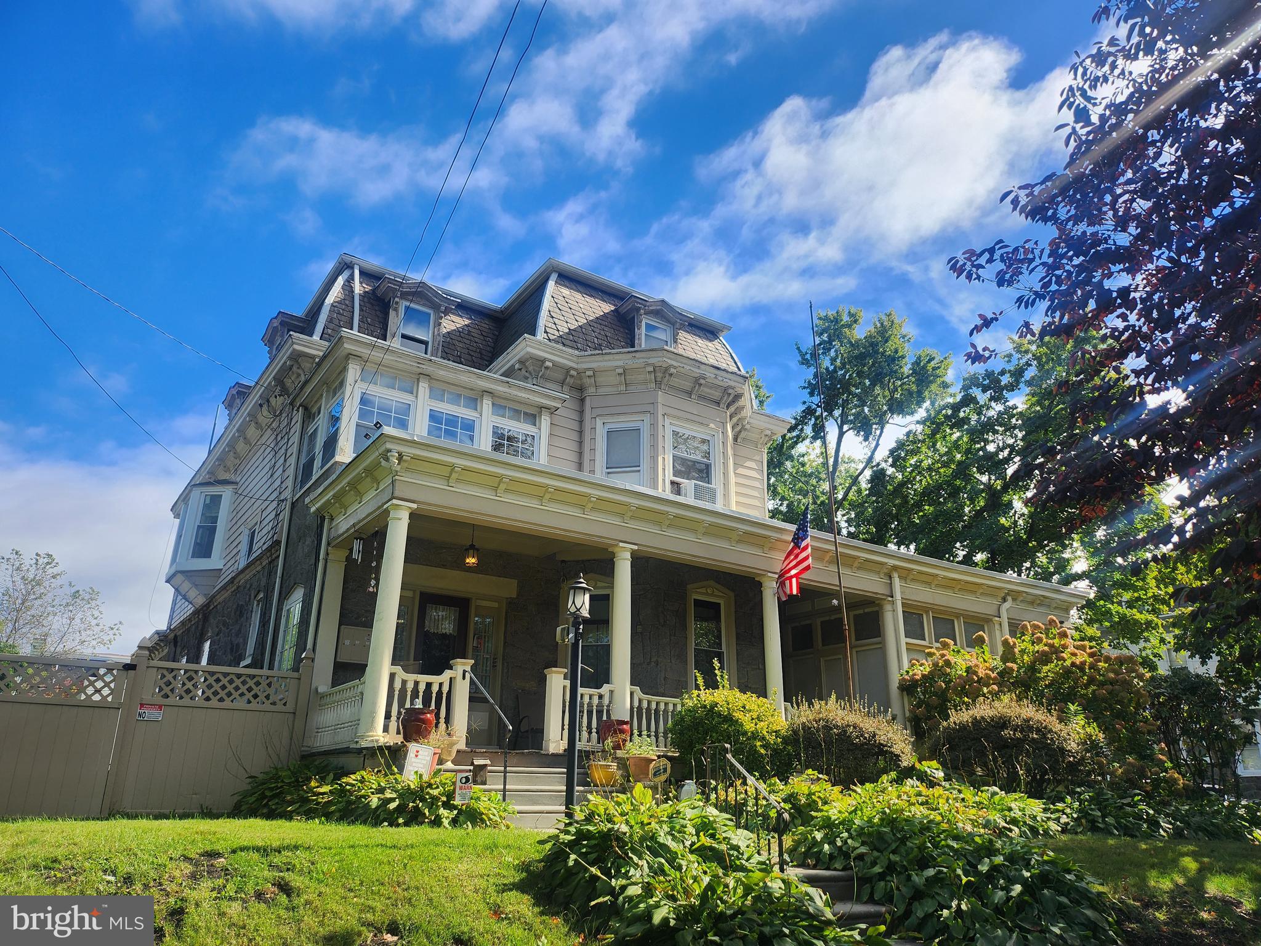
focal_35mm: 24
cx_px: 630
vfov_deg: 56.8
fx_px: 874
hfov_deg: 71.6
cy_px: 473
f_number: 1.8
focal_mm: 5
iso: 50
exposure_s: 1/2671
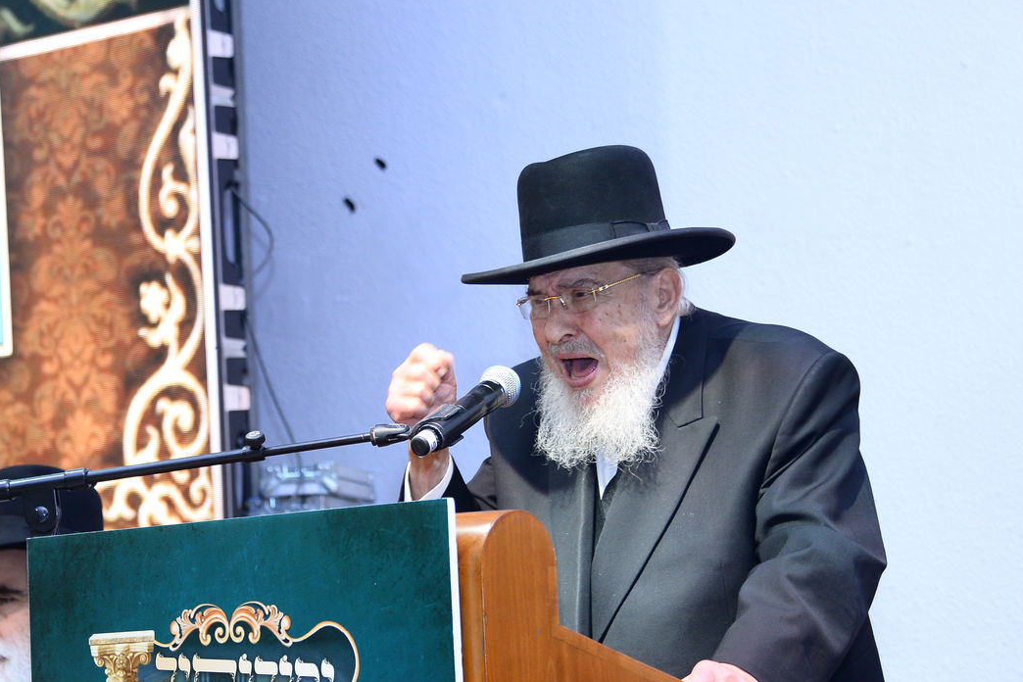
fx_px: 3239
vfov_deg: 12.0
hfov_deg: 17.9
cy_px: 423
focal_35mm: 114
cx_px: 463
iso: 1250
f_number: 5.6
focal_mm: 85
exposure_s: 1/80
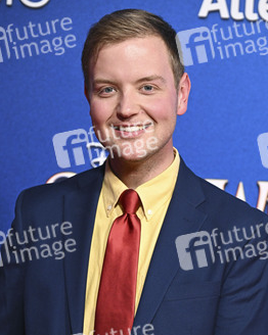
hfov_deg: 13.9
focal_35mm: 111
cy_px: 195
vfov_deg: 17.3
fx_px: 1102
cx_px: 135
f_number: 4.5
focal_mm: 97
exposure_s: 1/250
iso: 3200
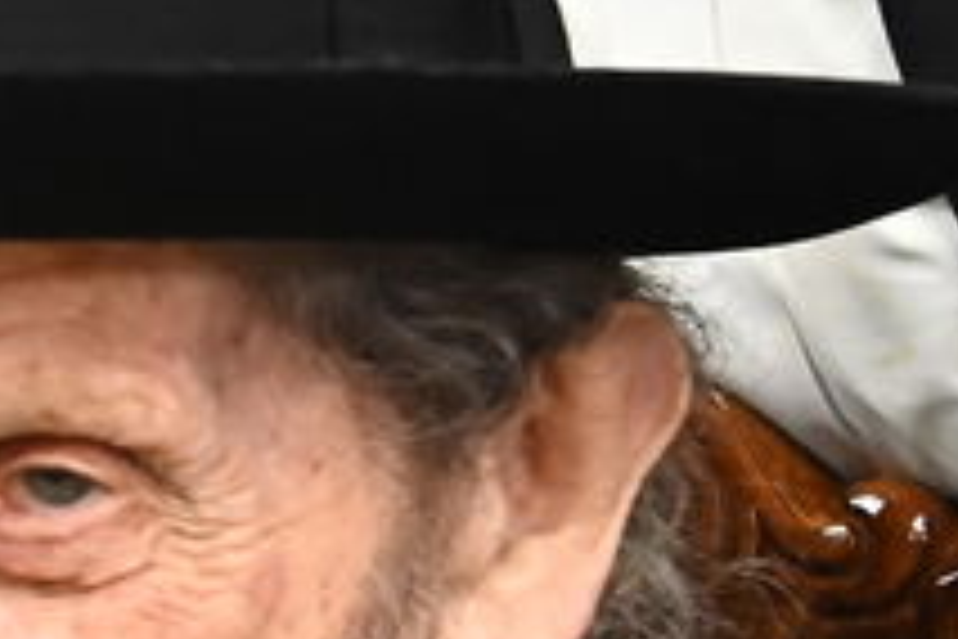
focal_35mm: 197
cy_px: 238
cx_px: -1475
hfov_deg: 9.2
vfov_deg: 7.0
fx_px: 5242
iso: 3200
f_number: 5
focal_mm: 30
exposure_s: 1/200
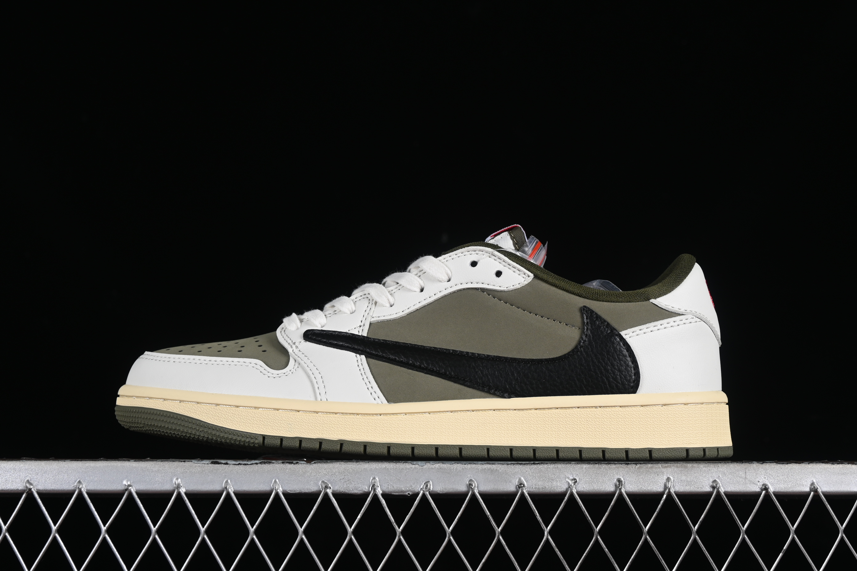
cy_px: 286
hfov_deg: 27.0
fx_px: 1785
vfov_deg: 18.2
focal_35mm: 75
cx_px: 428
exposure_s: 1/80
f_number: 8
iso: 160
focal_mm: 50
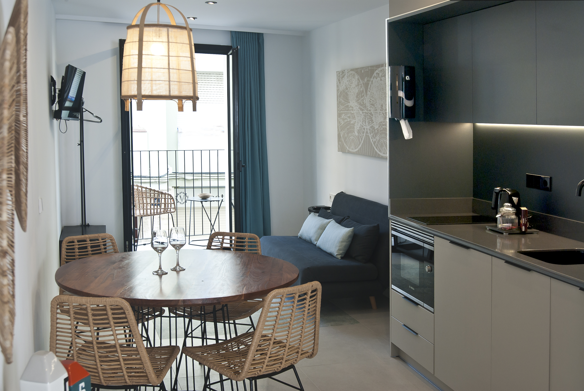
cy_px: 196
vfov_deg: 32.0
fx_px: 682
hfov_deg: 46.3
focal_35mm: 42
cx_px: 292
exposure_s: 1/15
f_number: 8
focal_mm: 28
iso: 160
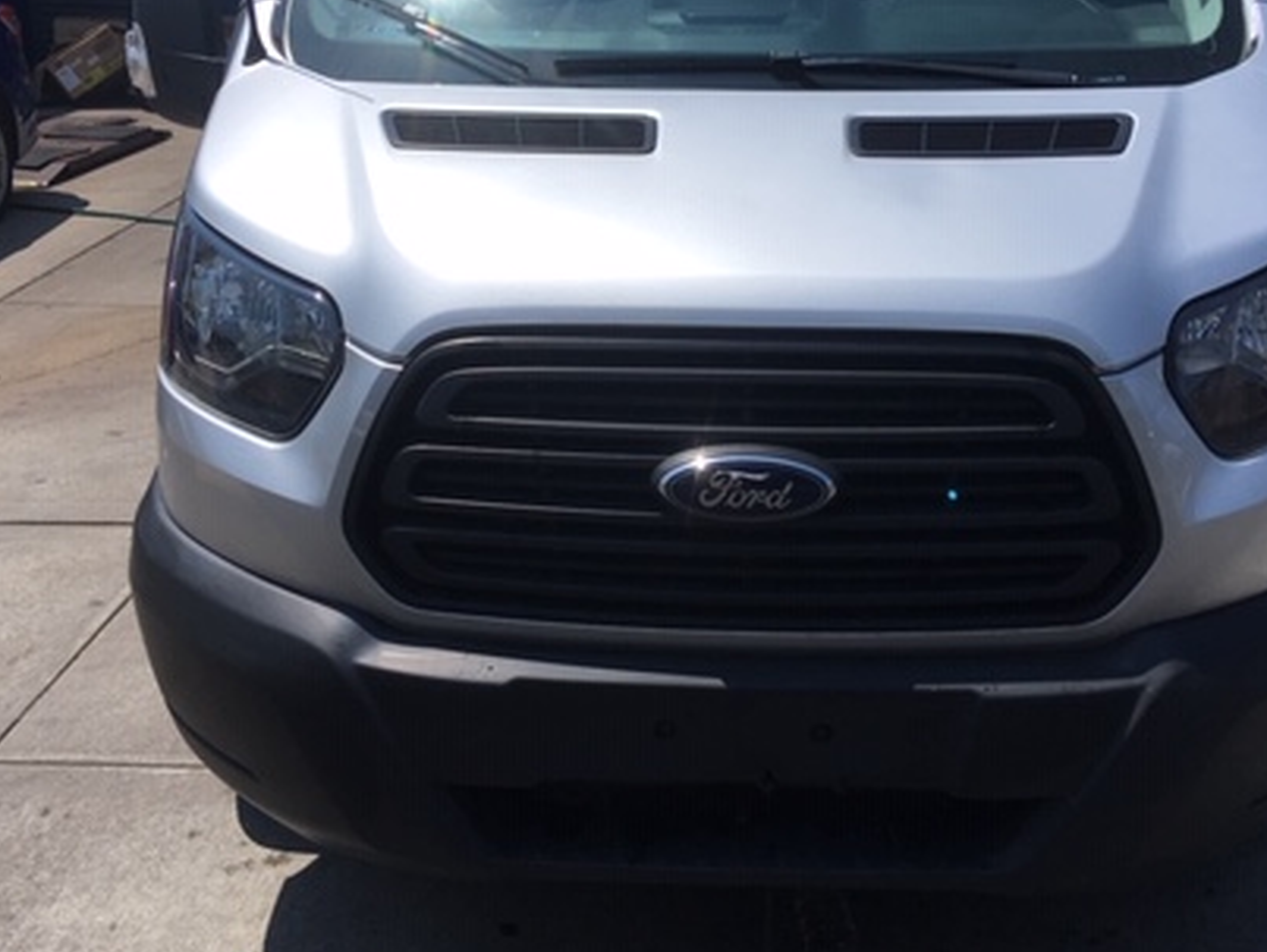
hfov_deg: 41.2
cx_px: 679
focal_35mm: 46
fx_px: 1685
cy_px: 289
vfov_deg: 31.2
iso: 25
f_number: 2.2
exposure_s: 1/2747
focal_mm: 4.15
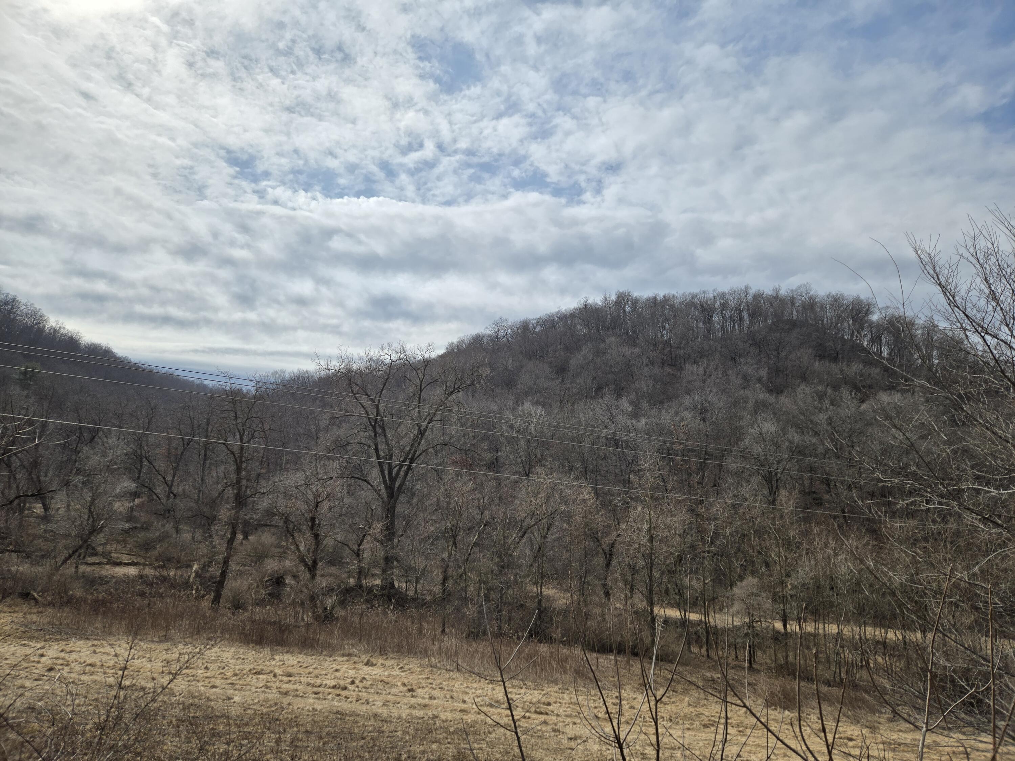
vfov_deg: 58.9
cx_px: 508
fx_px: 674
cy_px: 380
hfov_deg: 73.9
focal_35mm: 23
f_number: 1.8
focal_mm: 5.4
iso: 25
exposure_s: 1/5543
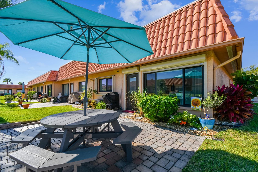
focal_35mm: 15
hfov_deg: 100.4
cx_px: 129
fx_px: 107
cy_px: 86
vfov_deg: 77.3
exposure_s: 1/200
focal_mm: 10
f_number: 7.1
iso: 100
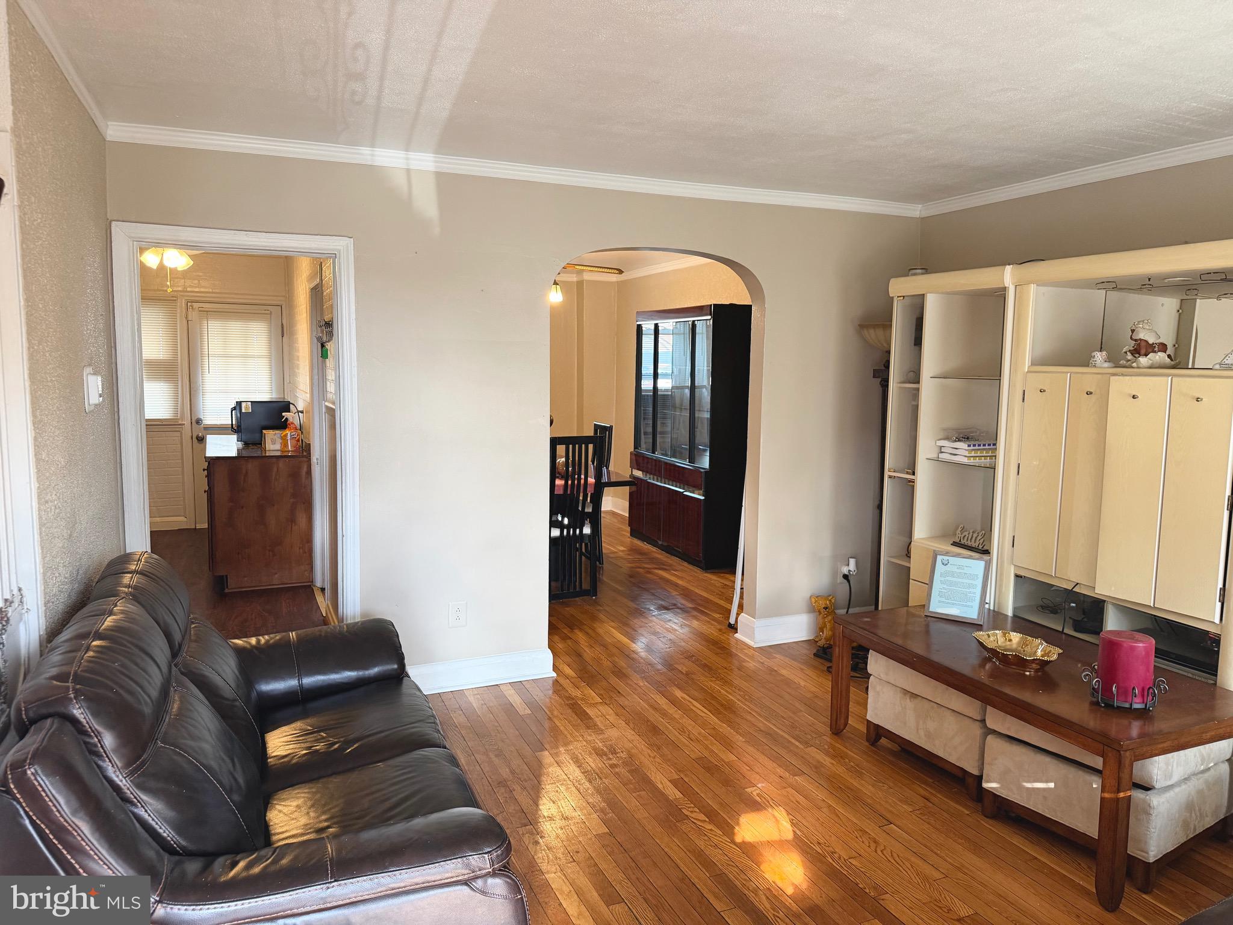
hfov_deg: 71.6
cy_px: 462
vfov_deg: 56.8
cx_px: 616
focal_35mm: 24
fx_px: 855
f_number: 1.78
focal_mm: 6.76
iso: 250
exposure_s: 1/60
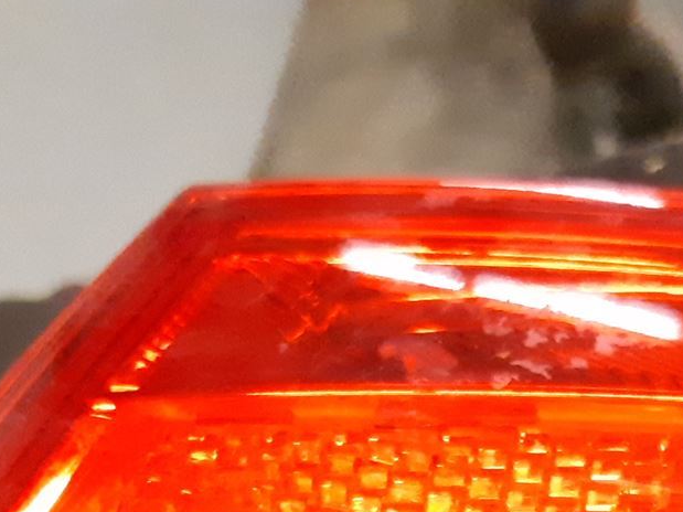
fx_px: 1697
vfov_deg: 15.4
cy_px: 839
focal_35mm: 86
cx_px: 487
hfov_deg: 22.6
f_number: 1.7
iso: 800
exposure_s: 1/135
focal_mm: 3.93
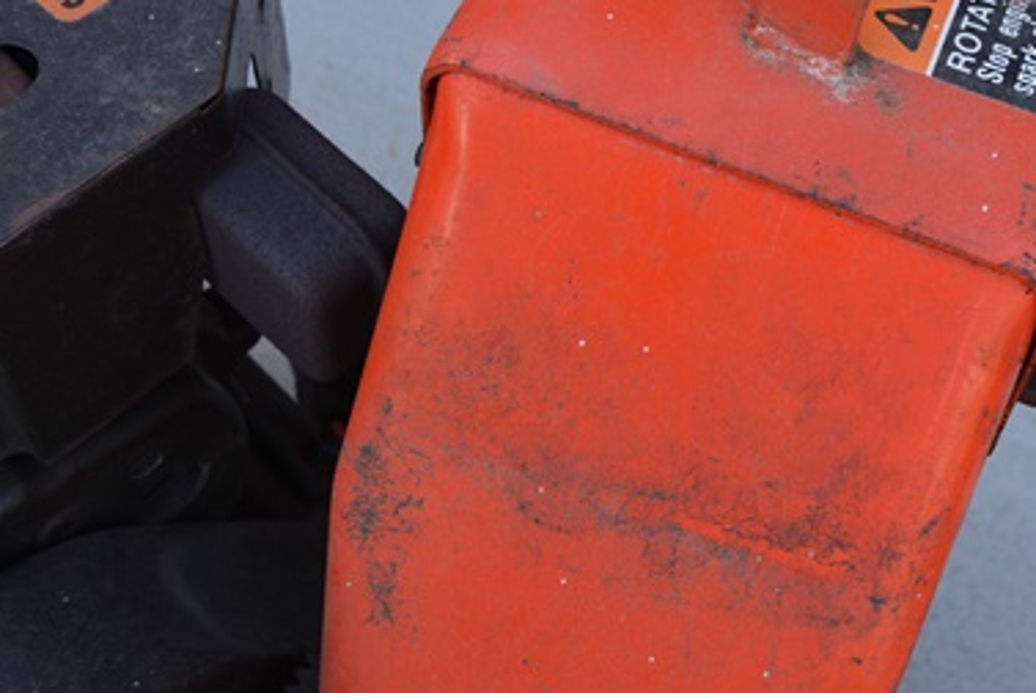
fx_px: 1786
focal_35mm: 62
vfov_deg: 21.7
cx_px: 813
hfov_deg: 31.6
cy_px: 148
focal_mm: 26
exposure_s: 1/125
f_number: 5.6
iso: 400
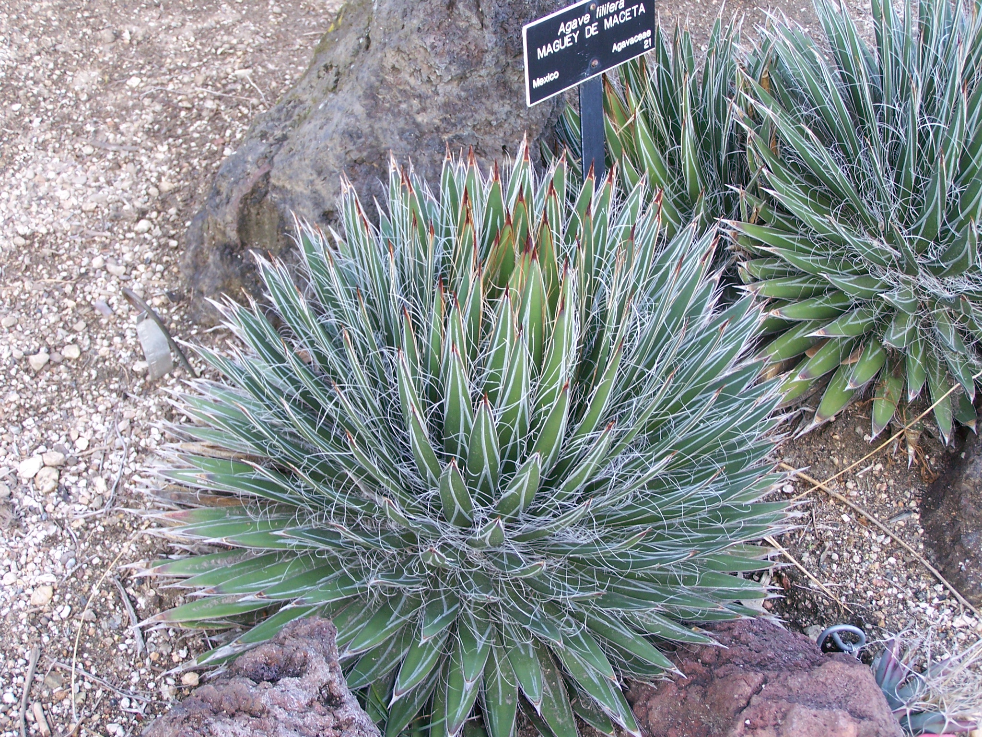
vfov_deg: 24.8
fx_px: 1674
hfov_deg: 32.7
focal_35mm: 59
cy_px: 368
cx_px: 491
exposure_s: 1/50
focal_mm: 9.8
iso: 80
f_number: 3.1
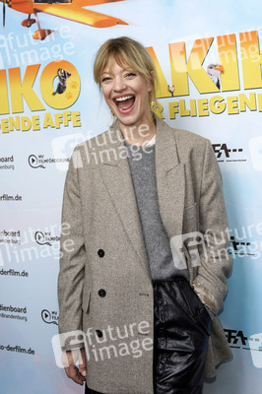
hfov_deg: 33.3
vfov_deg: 48.5
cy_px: 197
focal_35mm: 40
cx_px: 131
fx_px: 437
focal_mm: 40
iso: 640
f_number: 4
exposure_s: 1/250
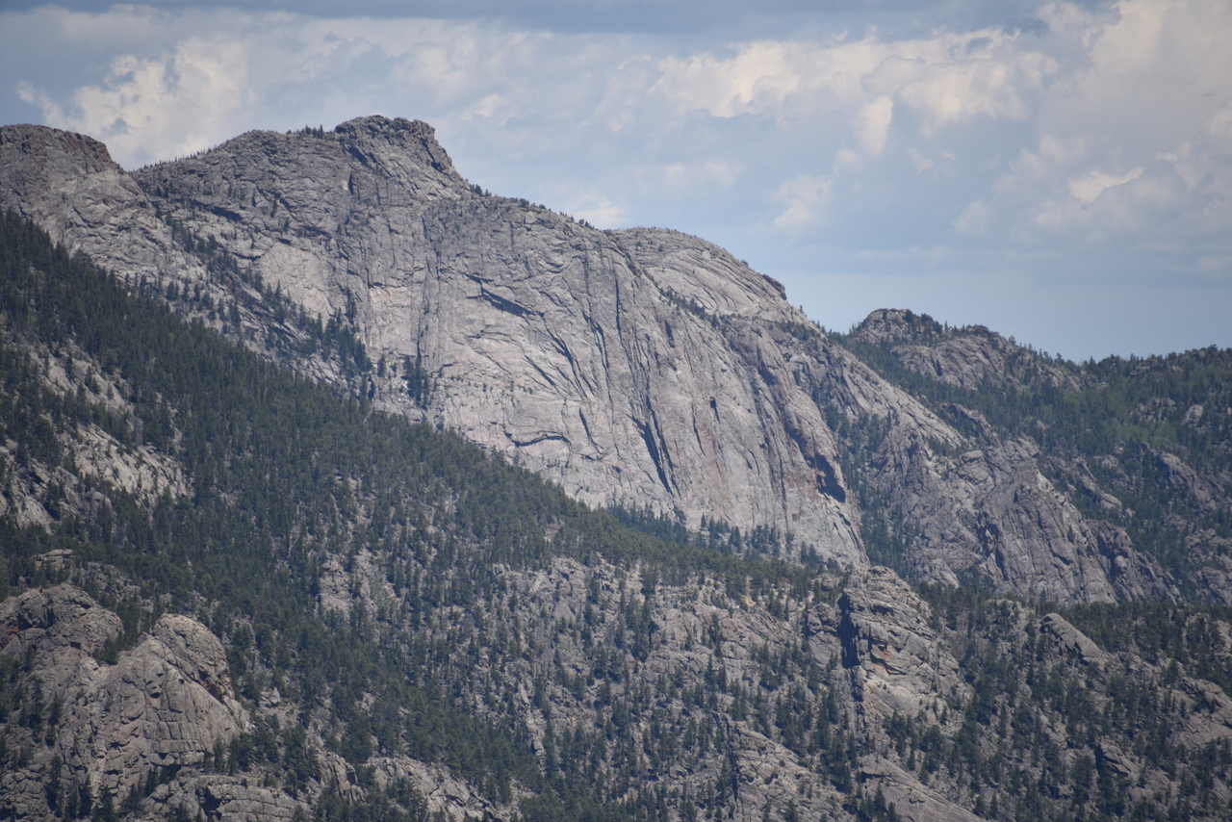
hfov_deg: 6.9
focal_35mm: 300
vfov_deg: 4.6
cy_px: 411
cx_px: 616
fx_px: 10268
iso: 110
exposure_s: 1/640
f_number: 5.6
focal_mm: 300
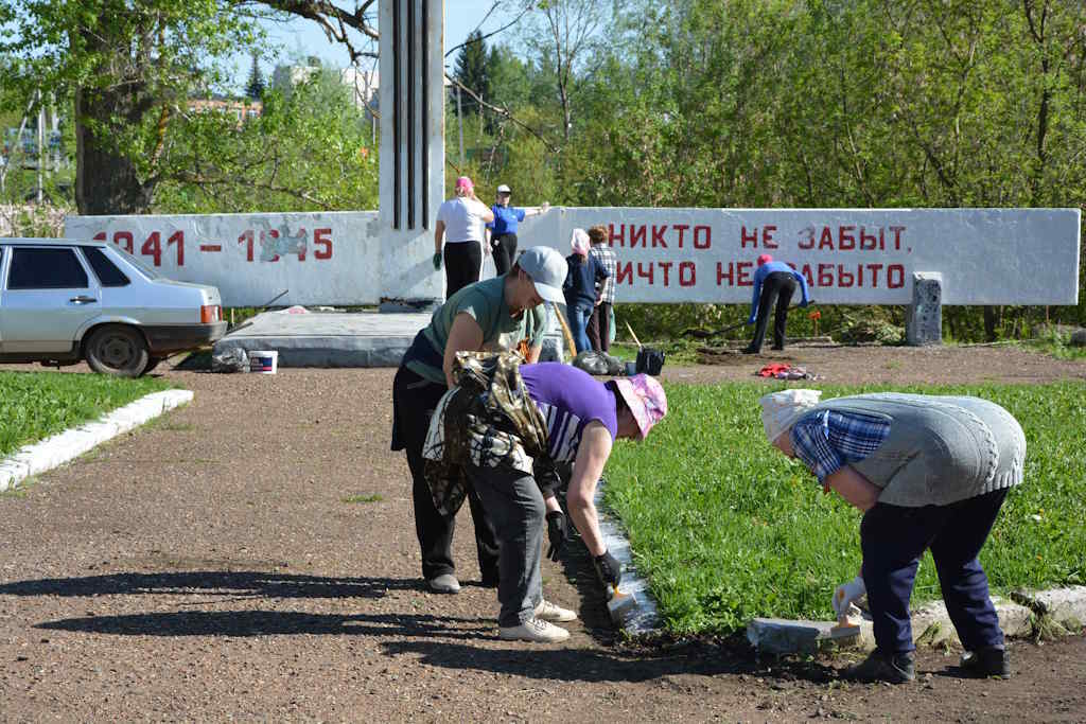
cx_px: 543
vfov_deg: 18.2
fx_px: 2263
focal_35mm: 75
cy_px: 362
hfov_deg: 27.0
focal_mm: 50
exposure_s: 1/250
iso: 180
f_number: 8
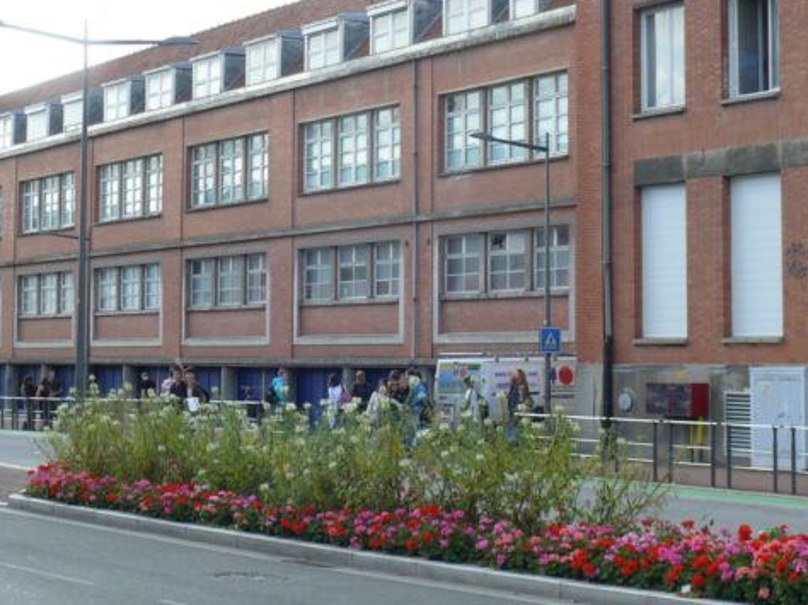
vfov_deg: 19.3
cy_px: 216
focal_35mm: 76
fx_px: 1773
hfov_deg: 25.6
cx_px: 326
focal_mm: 9.6
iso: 100
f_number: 4
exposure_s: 1/250
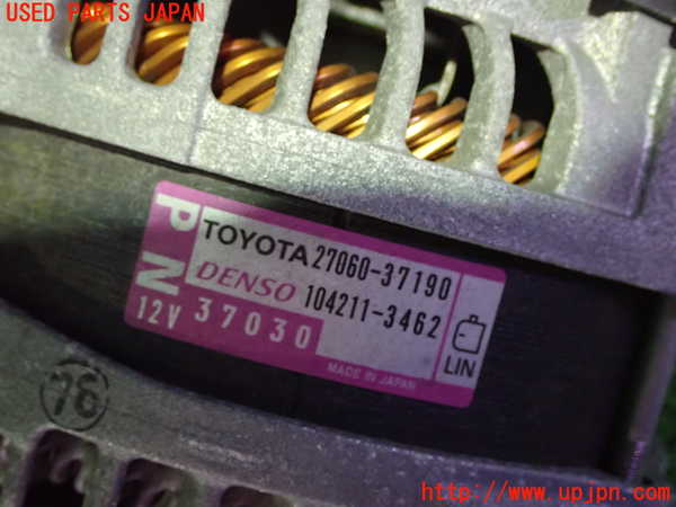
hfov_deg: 33.2
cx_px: 338
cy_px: 254
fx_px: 1133
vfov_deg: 25.2
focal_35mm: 58
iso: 1250
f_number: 3.5
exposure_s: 1/15
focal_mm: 10.35
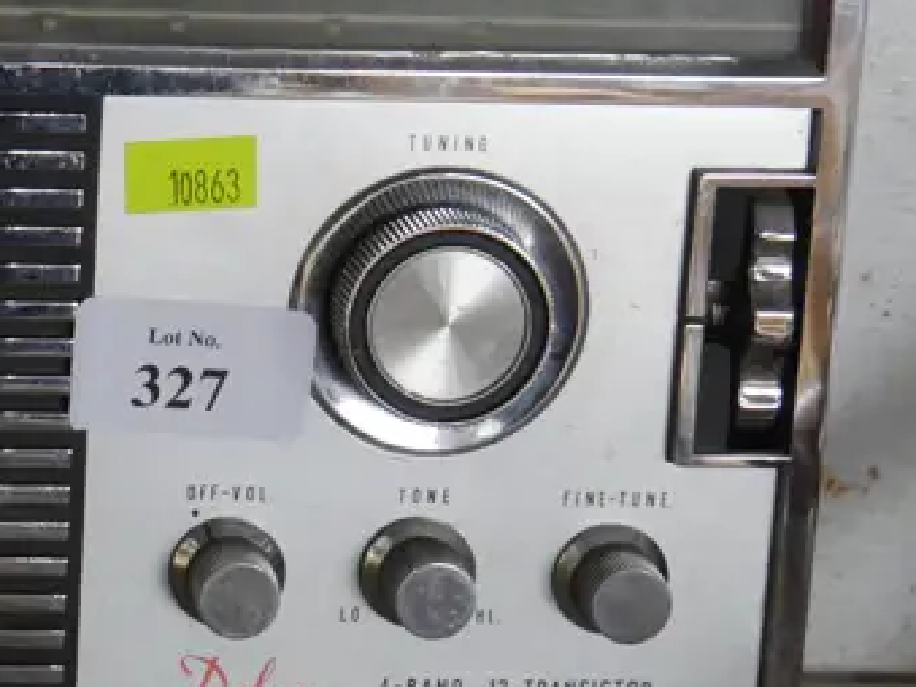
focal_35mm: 121
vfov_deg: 12.2
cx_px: -168
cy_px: 142
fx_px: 3201
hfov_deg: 15.7
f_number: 4.4
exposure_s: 1/60
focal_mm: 20
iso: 1000
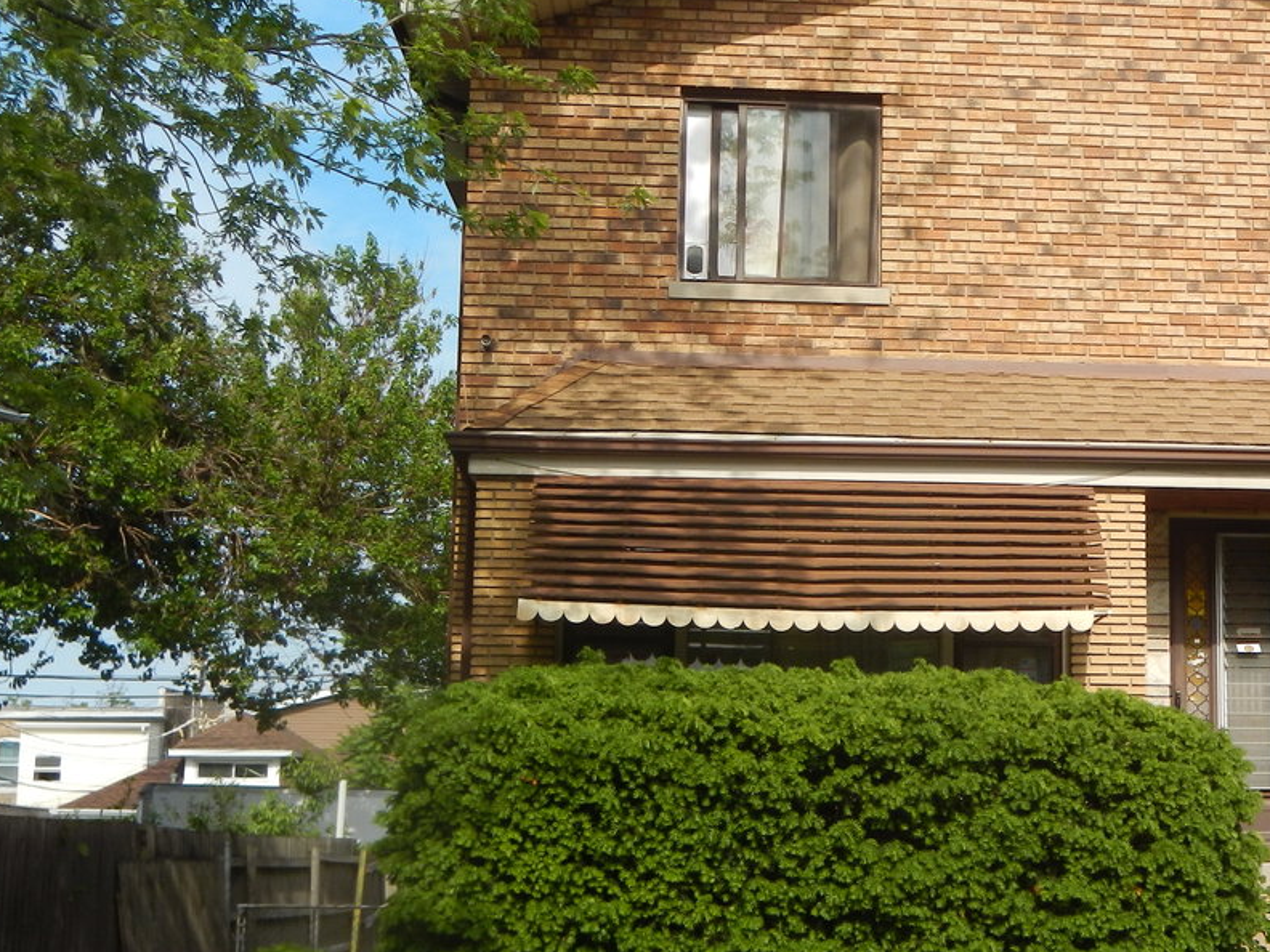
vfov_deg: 24.4
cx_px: 978
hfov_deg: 31.5
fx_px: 2201
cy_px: 550
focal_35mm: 60
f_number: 3.5
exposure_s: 1/800
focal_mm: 6
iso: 125
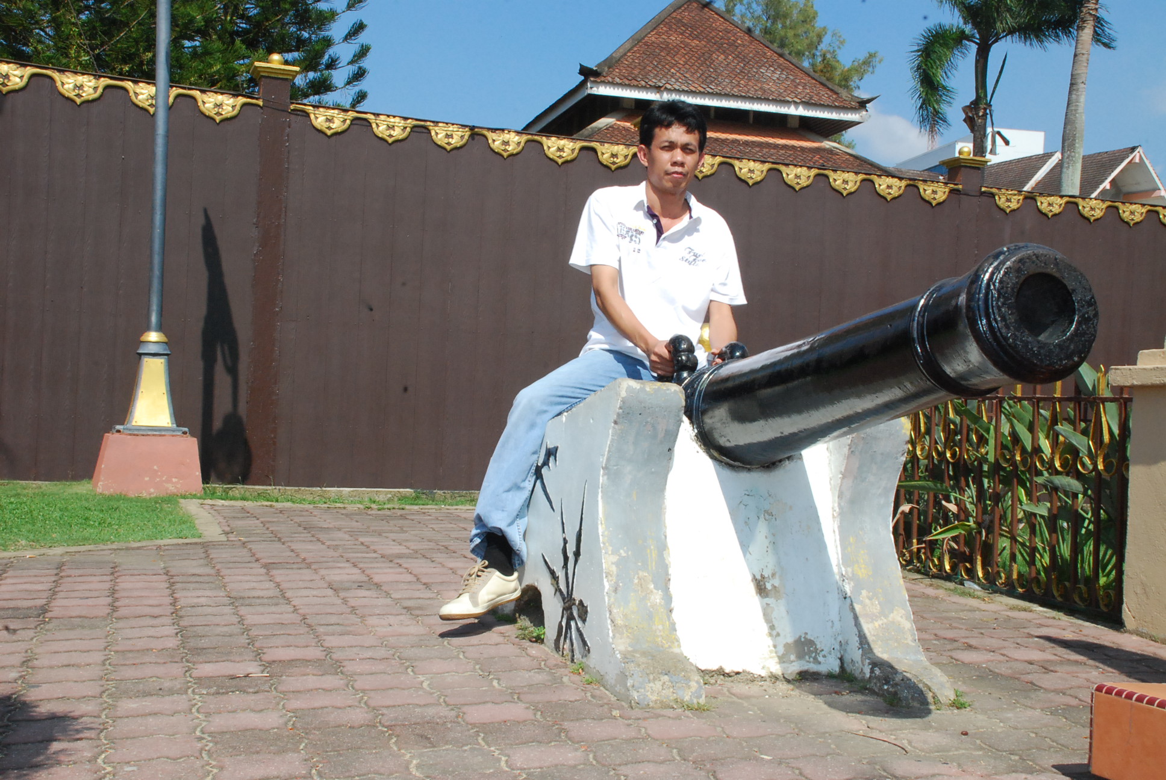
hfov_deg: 46.3
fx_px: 1362
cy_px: 390
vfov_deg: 32.0
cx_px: 583
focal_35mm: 42
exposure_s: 1/200
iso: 1000
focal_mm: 28
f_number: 25
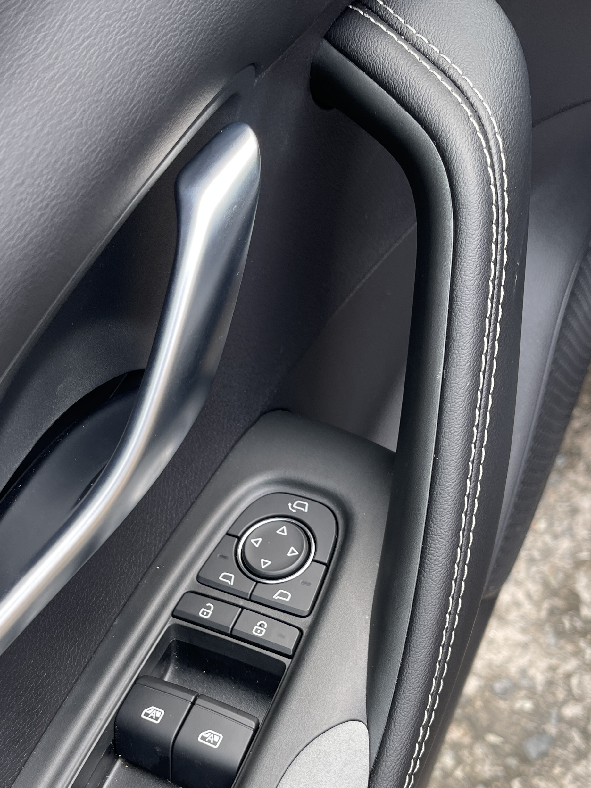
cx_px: 279
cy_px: 603
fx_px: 933
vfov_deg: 44.1
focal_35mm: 41
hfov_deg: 35.1
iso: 32
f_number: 1.6
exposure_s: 1/219
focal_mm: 5.1
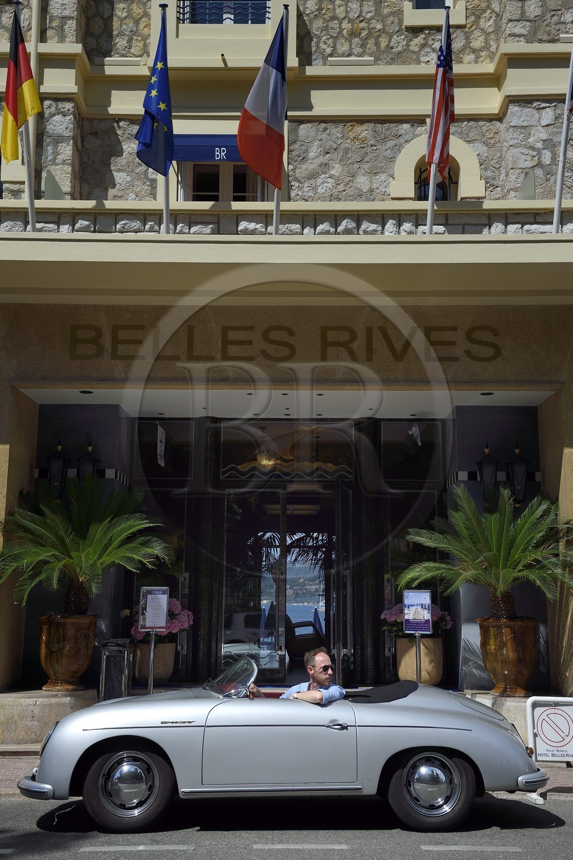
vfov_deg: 50.7
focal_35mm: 38
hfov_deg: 35.0
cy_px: 430
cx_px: 286
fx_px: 908
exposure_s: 1/500
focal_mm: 38
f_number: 10
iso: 250
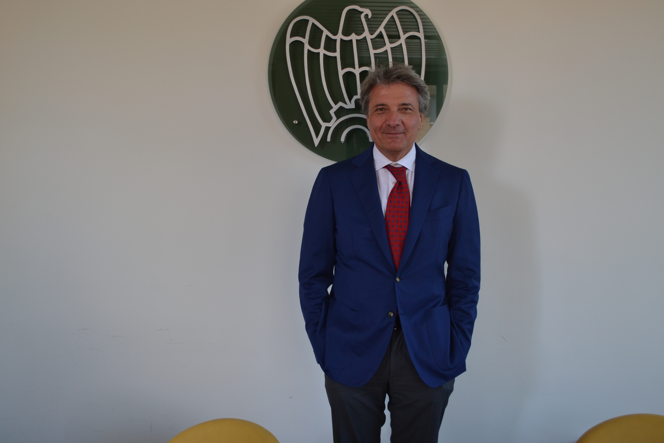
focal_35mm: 42
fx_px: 775
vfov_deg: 31.9
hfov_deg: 46.4
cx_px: 332
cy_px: 222
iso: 400
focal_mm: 28
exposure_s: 1/50
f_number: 4.5
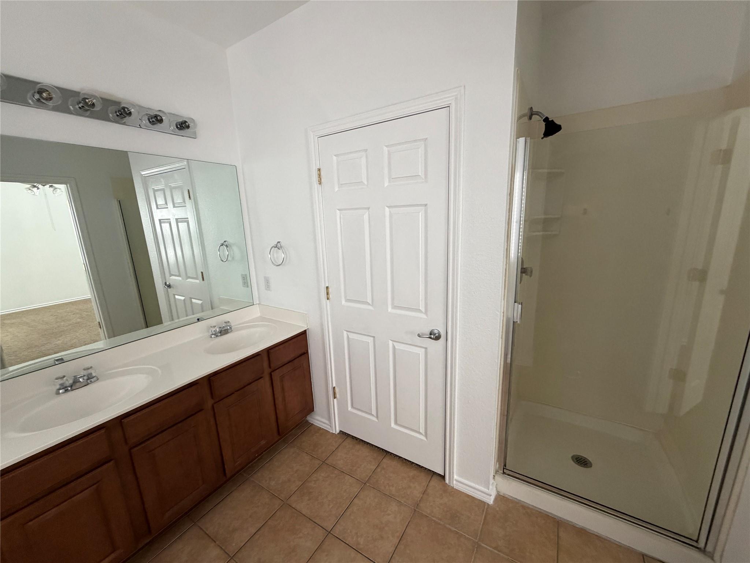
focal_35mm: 14
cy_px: 282
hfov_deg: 102.1
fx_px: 303
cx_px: 375
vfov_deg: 85.7
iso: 320
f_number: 2.2
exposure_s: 1/110
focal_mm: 2.22
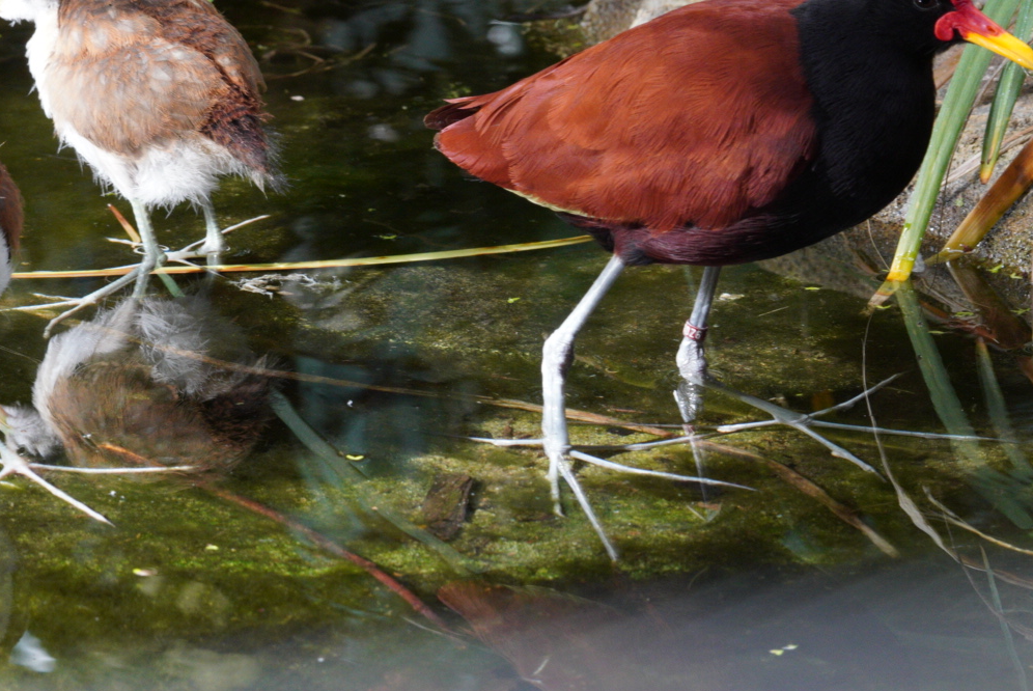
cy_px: 261
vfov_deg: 6.3
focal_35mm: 219
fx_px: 6289
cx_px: 427
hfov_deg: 9.4
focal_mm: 90
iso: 1000
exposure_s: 1/60
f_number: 10
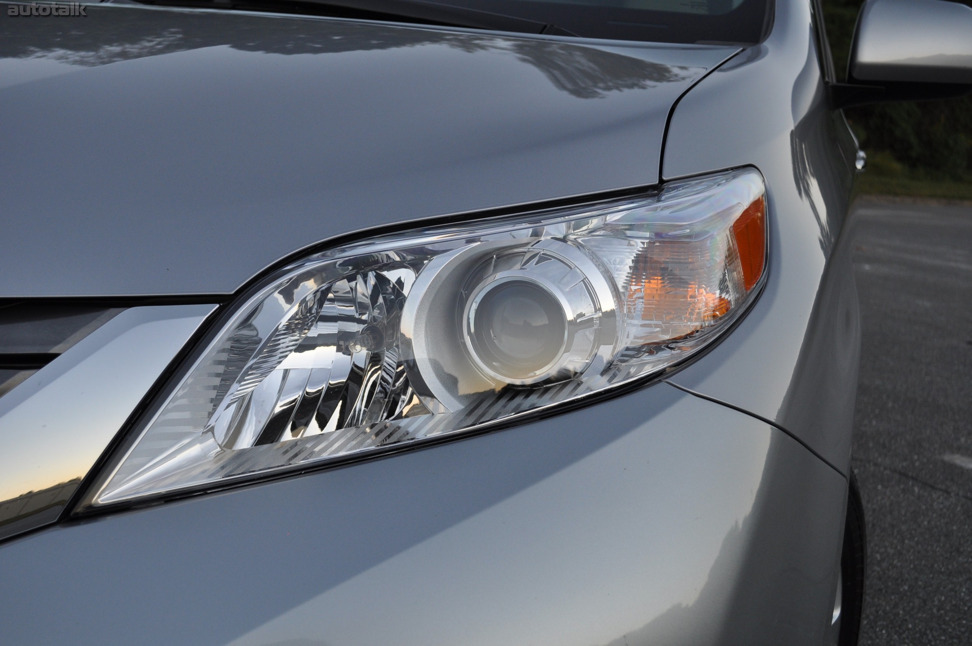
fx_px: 1052
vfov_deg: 34.1
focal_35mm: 39
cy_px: 323
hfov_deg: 49.6
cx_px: 486
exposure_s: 1/100
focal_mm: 26
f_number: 5
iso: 400
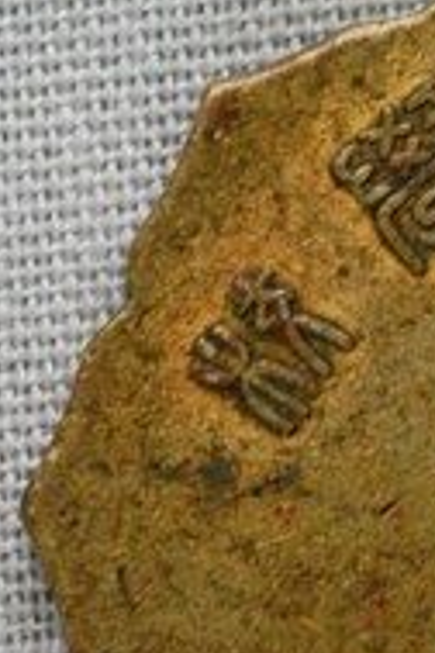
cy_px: 504
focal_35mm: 305
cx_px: 609
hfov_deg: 4.5
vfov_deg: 6.7
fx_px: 5528
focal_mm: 60
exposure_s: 1/10
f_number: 11
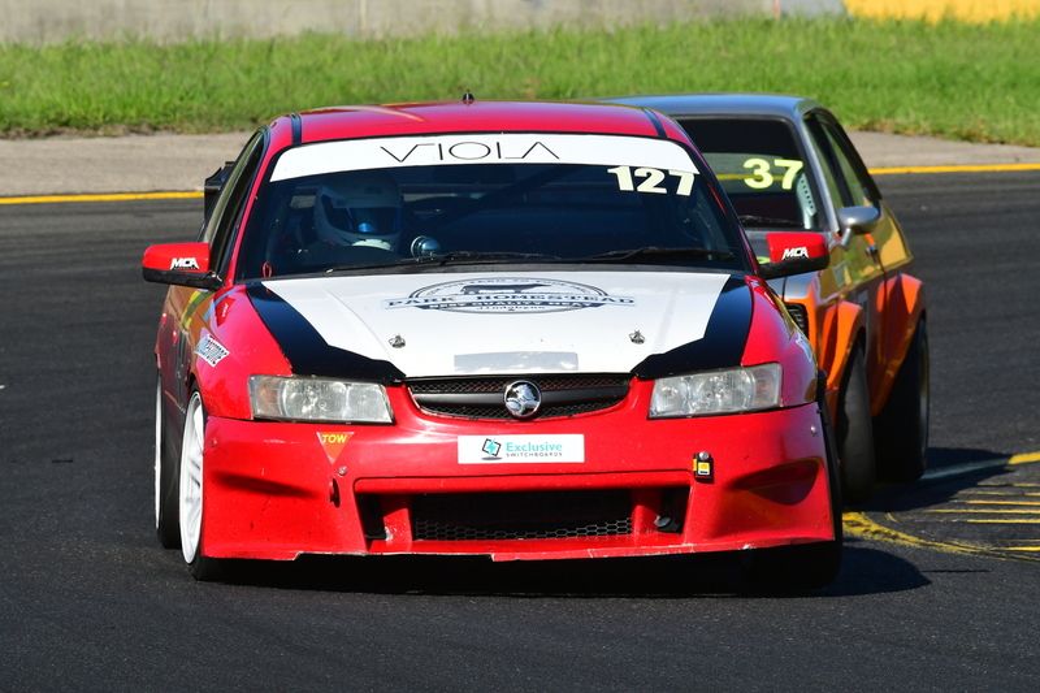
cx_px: 520
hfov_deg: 3.3
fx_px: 18195
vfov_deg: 2.2
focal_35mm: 630
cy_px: 346
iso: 500
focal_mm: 420
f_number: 13
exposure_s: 1/640
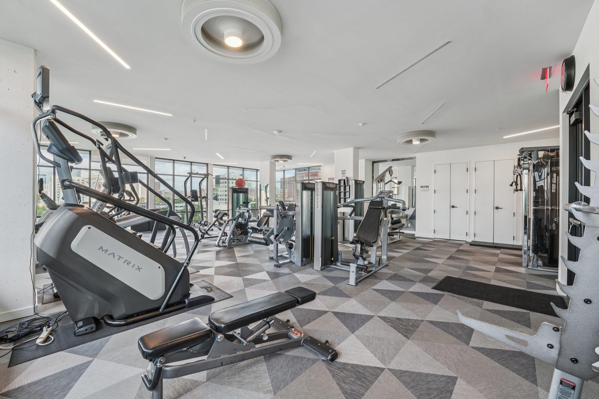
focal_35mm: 14
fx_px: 233
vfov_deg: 81.2
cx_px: 300
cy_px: 200
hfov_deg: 104.3
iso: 400
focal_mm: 14
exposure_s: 1/50
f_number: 8
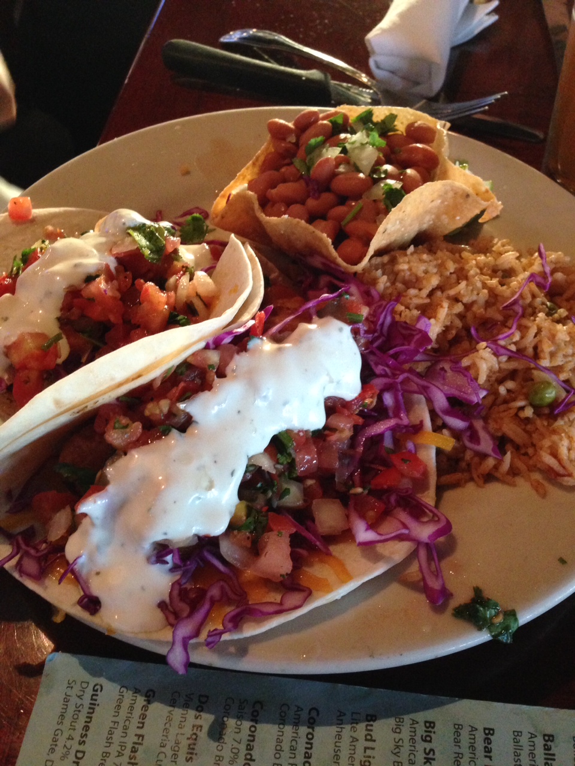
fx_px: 731
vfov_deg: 55.4
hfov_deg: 42.9
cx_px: 288
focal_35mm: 33
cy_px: 383
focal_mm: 4.12
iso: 400
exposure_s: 1/17
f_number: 2.4
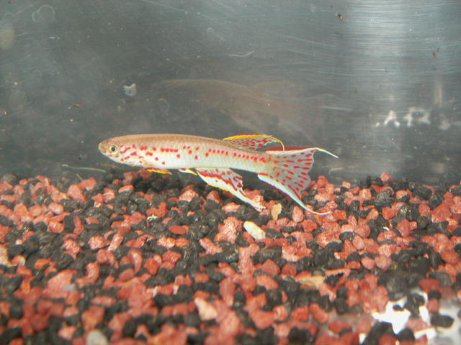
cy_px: 172
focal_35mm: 62
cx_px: 230
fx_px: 826
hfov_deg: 31.2
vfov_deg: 23.7
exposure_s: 1/40
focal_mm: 10.28
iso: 160
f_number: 3.2
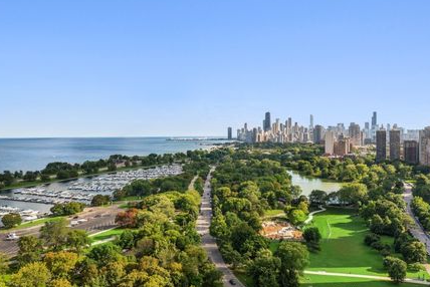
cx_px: 224
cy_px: 137
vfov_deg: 46.5
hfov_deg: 65.4
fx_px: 335
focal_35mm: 28
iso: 320
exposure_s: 1/160
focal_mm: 24
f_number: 7.1
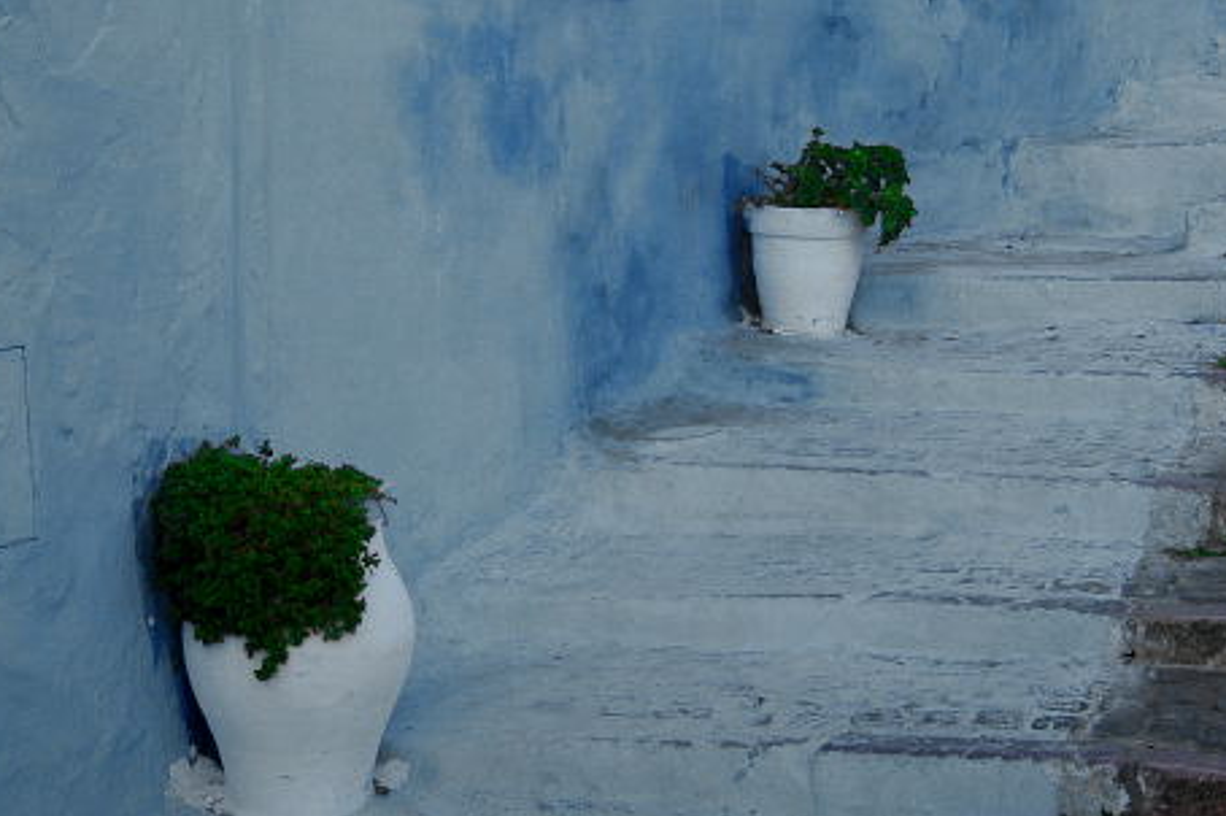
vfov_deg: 18.3
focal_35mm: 74
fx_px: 2518
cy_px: 216
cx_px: 483
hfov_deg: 27.3
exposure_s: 1/125
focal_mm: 28
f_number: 8
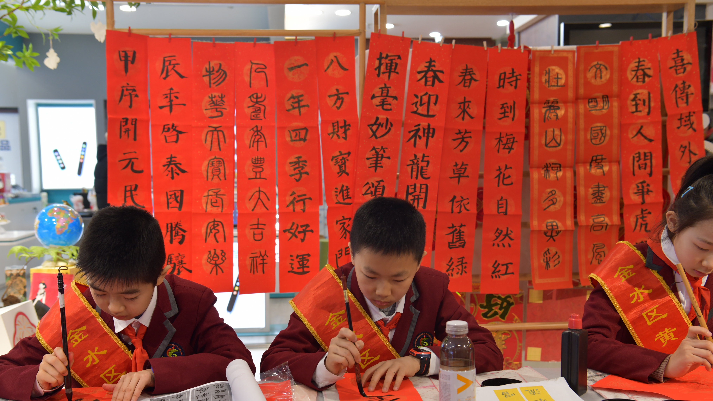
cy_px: 236
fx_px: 889
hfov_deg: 43.7
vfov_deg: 25.4
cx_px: 355
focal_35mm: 47
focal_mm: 44
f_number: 5.6
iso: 500
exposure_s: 1/40
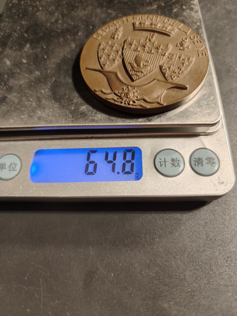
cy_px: 158
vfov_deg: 73.9
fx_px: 210
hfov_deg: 58.9
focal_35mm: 23
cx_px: 118
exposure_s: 1/200
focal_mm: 6.06
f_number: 1.6
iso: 250
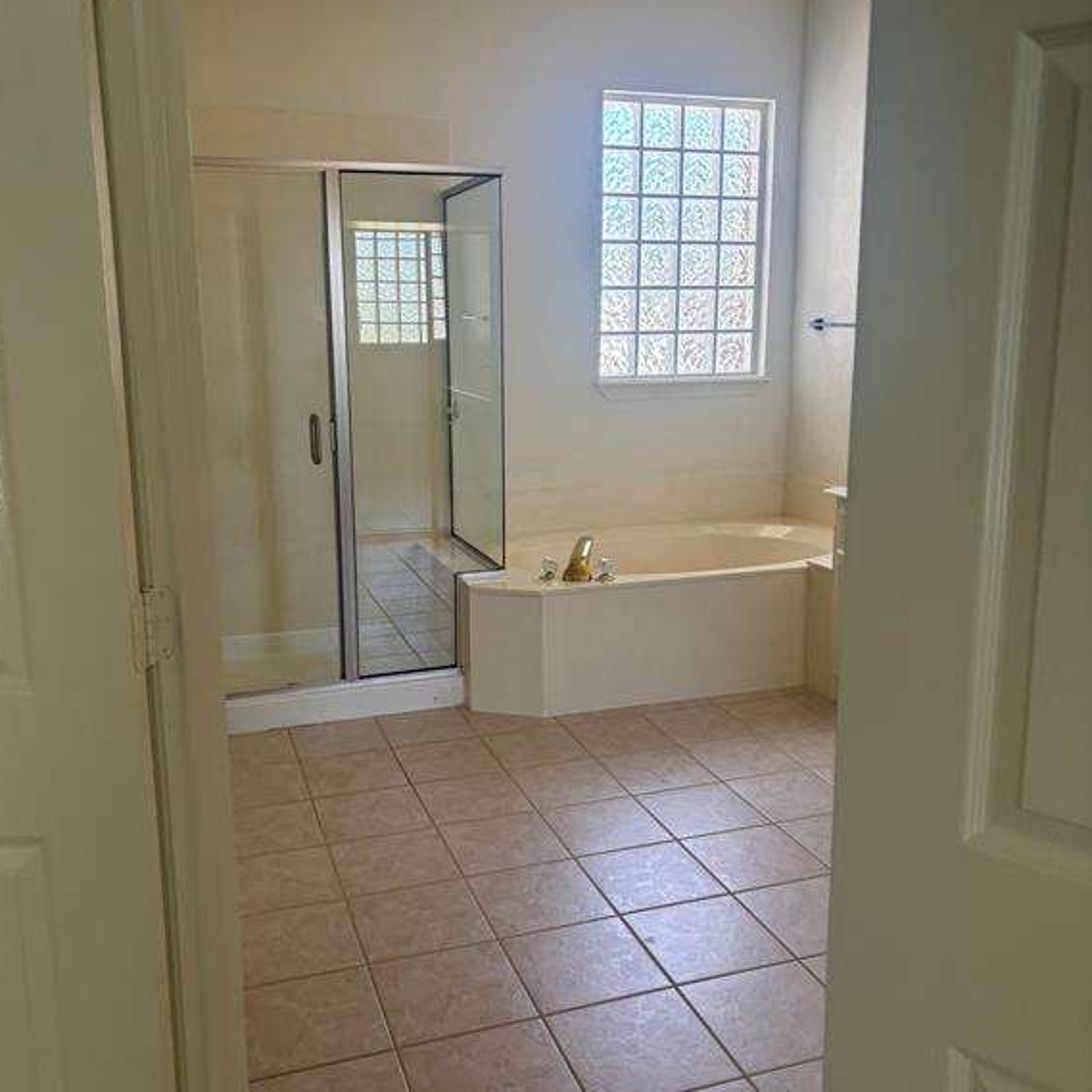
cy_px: 524
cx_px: 541
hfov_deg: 52.5
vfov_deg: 52.5
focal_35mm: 31
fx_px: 1106
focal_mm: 5.96
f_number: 1.6
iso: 125
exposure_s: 1/121
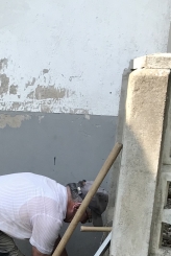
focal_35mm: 89
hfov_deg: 14.2
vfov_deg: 22.5
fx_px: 632
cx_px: -103
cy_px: 211
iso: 20
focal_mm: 3.99
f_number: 1.8
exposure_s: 1/778
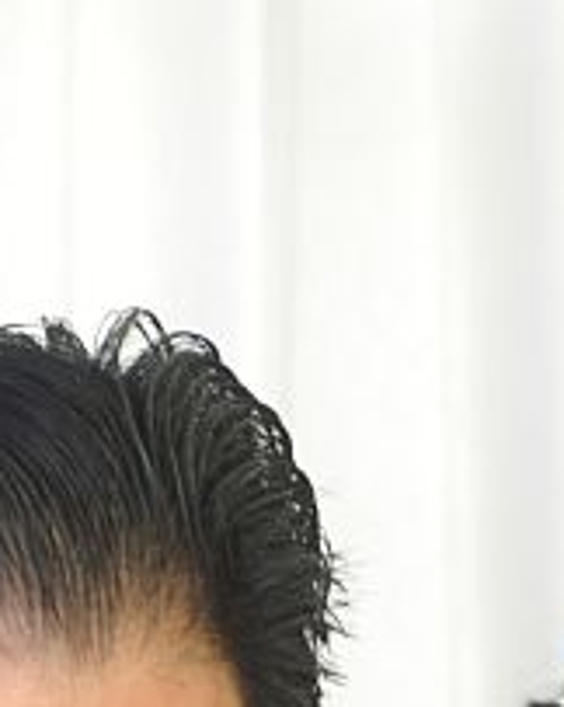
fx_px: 3949
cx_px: 296
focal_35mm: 189
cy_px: 1329
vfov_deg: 9.6
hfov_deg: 8.2
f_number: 3.5
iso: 2000
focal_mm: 34
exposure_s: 1/50
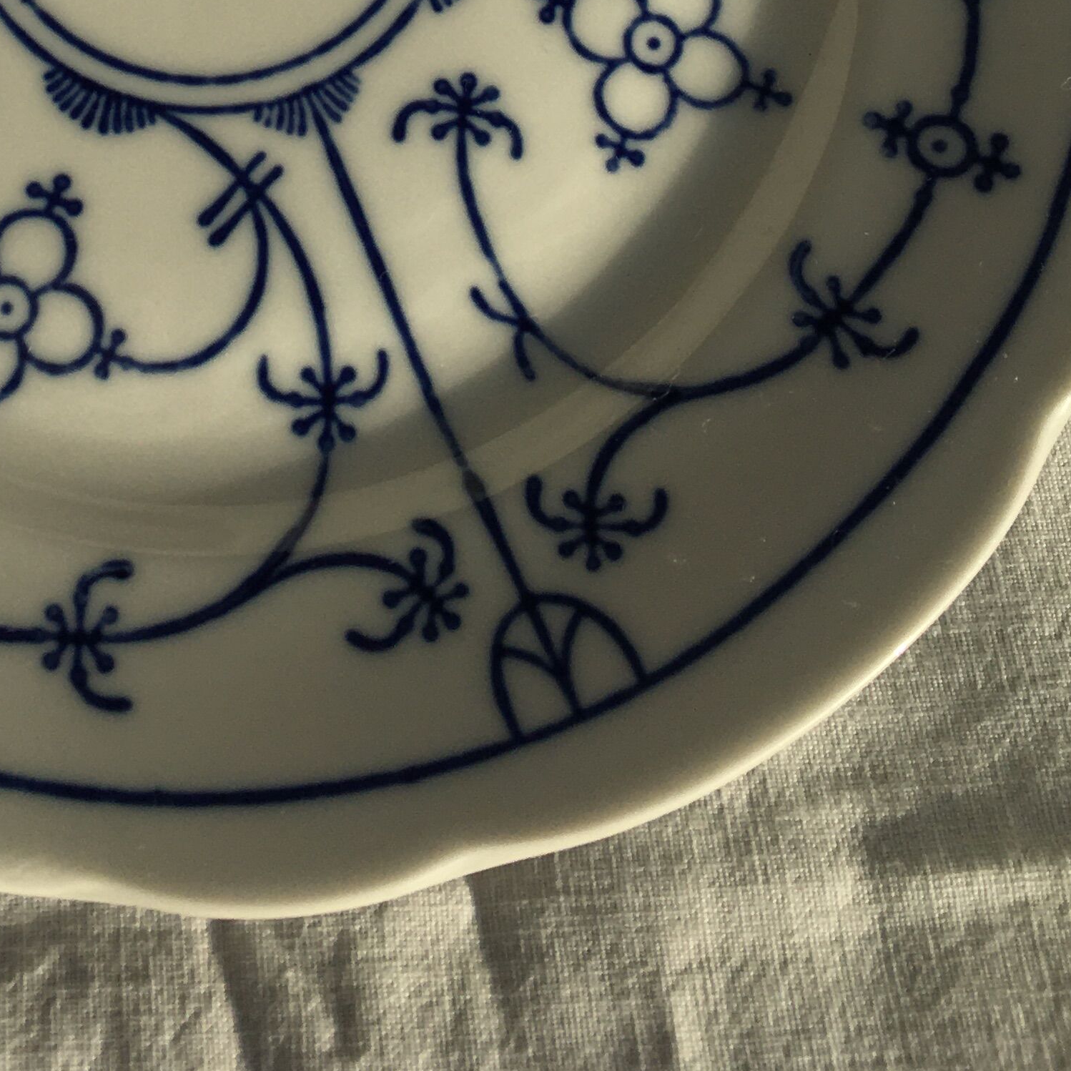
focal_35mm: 69
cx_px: 183
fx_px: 2415
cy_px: -295
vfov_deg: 22.5
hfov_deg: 24.5
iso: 25
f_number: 2.2
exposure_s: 1/601
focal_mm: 4.15
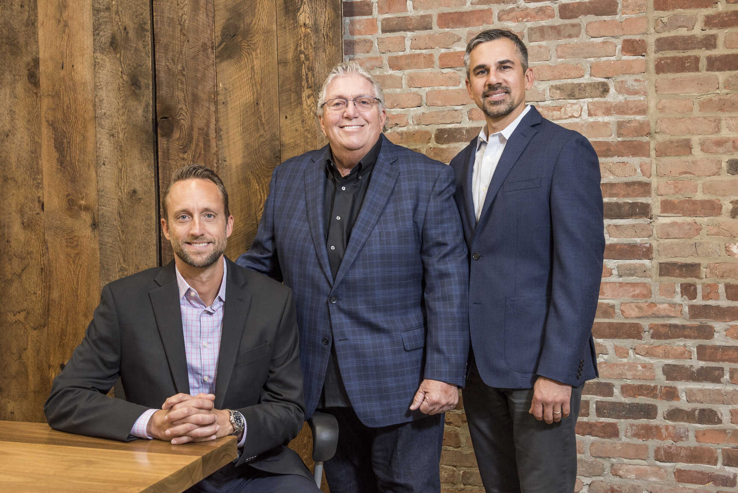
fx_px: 820
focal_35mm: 40
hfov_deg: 48.4
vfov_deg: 33.4
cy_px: 246
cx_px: 369
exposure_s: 1/80
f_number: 5.6
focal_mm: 40
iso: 500
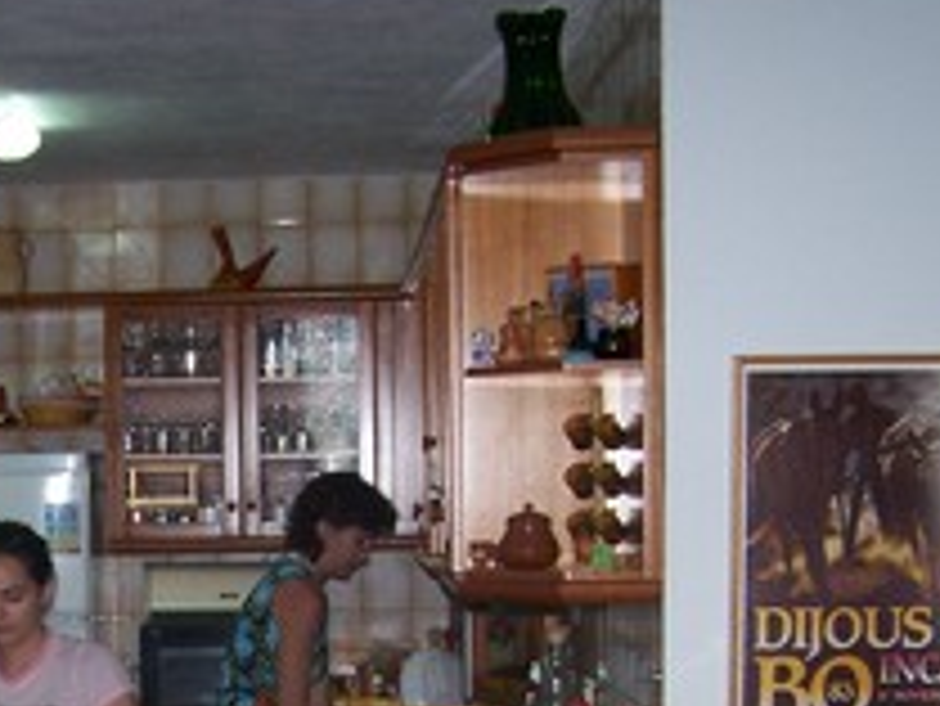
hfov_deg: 23.2
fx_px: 2228
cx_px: 81
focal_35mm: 82
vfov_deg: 17.6
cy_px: 693
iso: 140
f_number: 2.8
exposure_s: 1/60
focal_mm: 6.3
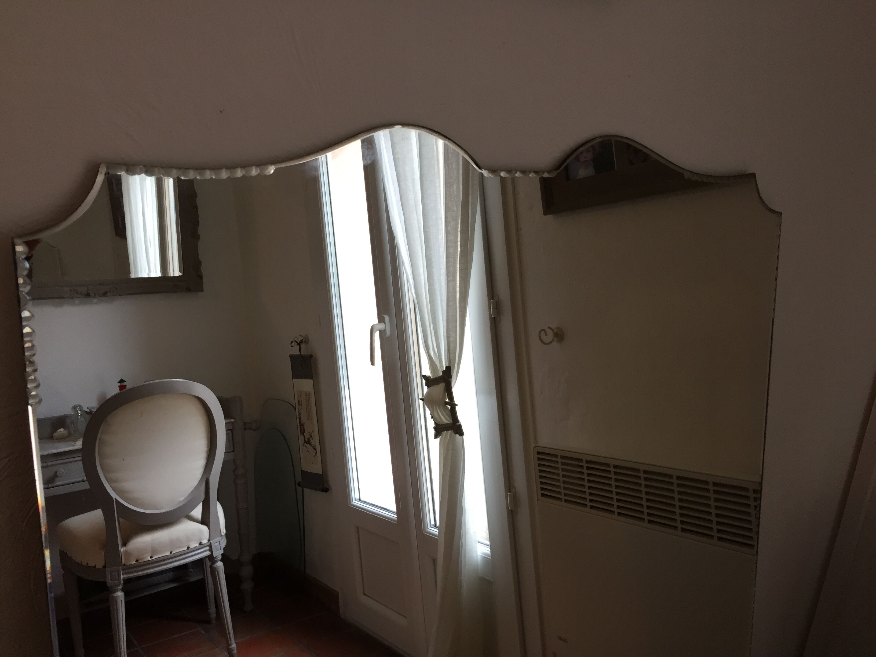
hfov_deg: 61.7
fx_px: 734
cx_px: 438
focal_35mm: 29
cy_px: 328
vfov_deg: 48.2
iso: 50
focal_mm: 4.15
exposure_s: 1/33
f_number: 2.2
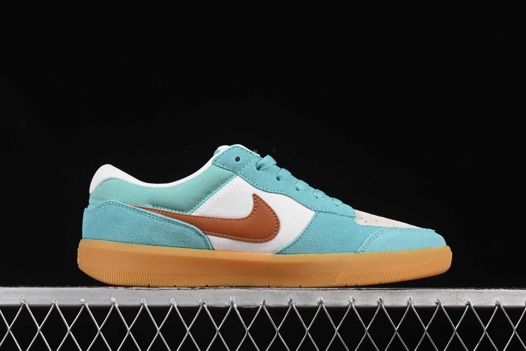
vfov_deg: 18.0
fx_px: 1110
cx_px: 260
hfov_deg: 26.6
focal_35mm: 76
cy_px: 177
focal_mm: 50
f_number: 8
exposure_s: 1/80
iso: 160
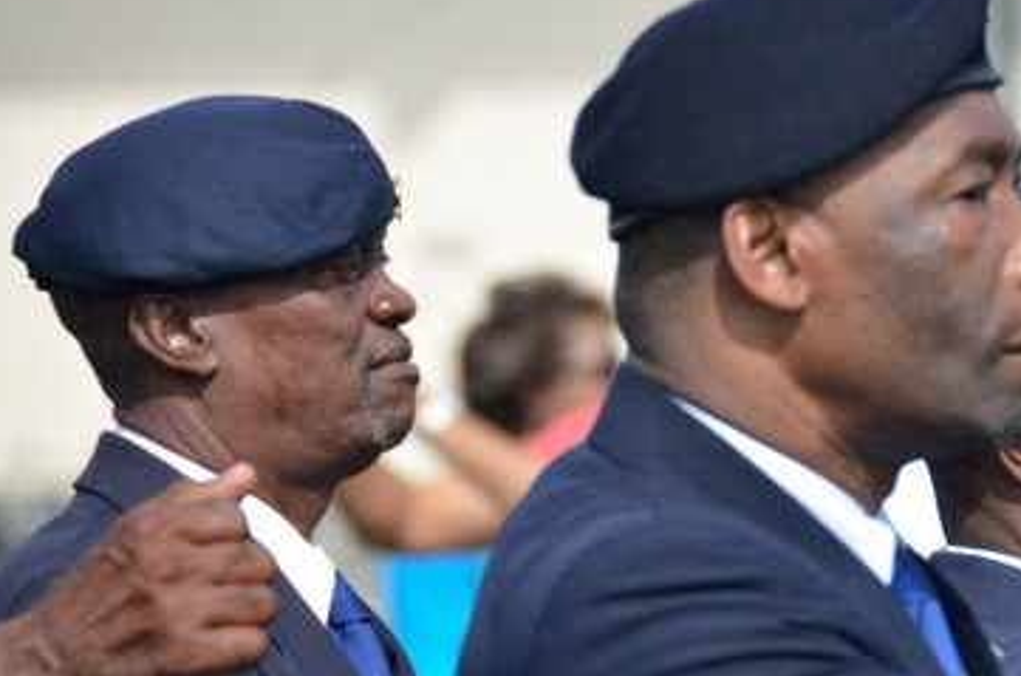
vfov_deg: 2.4
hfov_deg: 3.6
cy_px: 429
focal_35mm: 581
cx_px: 976
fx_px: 16441
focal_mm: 200
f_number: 5.6
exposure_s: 1/320
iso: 100
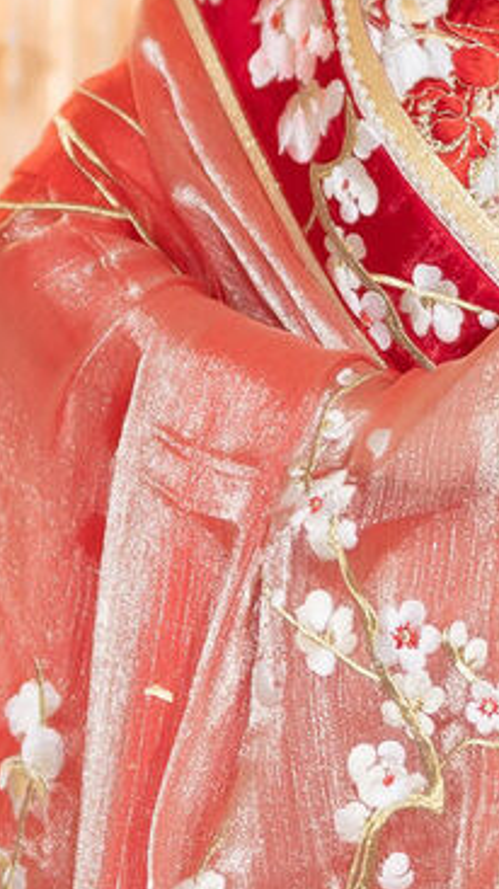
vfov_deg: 5.7
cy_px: 454
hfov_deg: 3.2
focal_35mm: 382
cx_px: 782
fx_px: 9000
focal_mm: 85
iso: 100
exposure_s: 1/250
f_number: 1.4
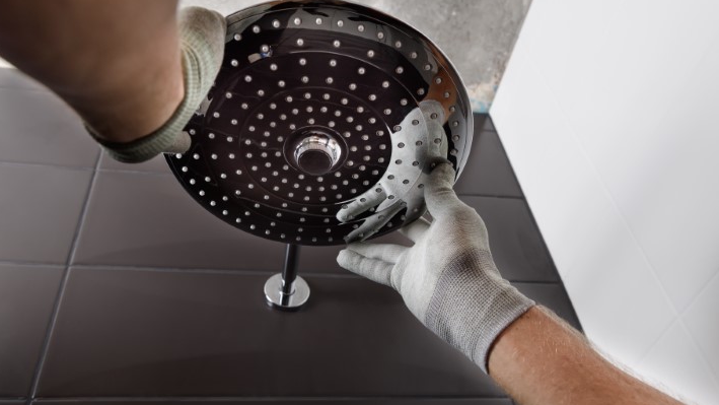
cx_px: 358
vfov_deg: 34.7
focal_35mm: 34
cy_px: 199
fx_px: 648
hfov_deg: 58.0
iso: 100
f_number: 7.1
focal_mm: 32
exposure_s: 1/125
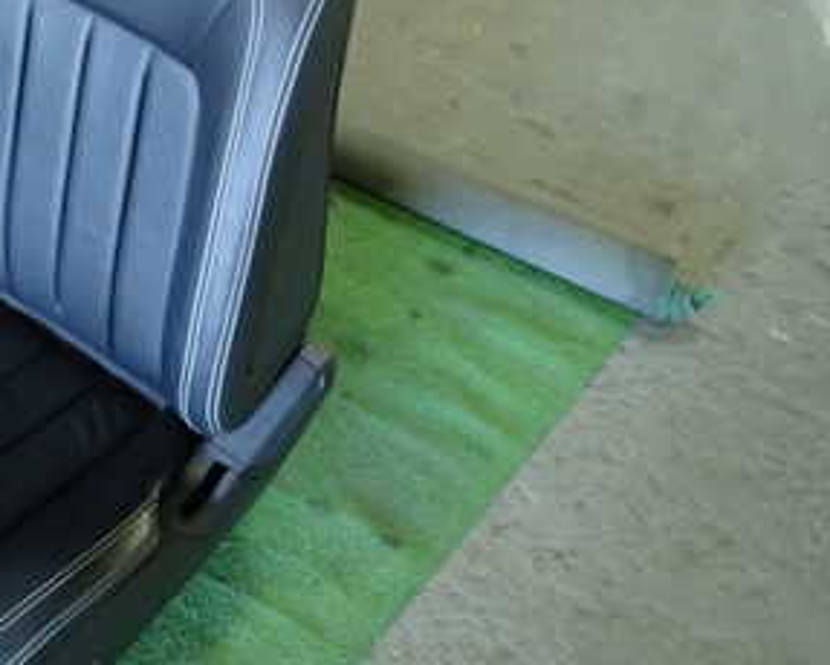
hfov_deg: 34.0
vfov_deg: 29.4
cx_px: 35
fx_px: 1254
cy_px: 205
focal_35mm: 51
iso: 400
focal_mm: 4.5
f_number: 2
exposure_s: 1/30
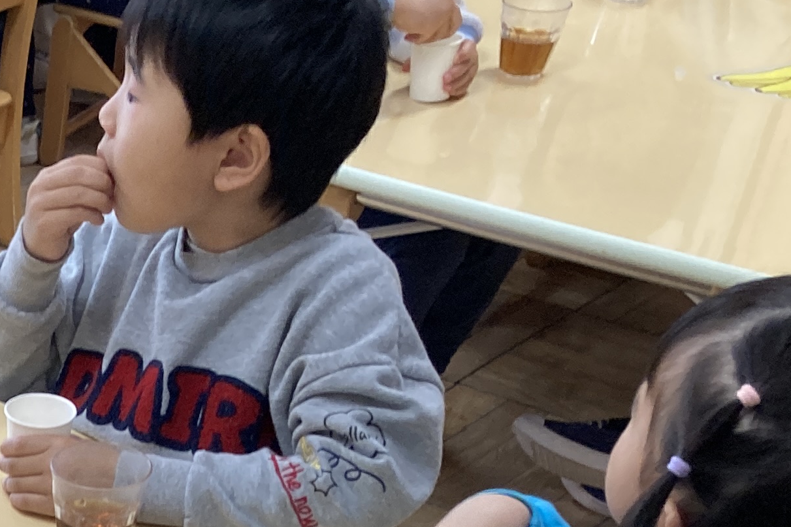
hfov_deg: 18.5
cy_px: 865
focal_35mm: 97
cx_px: -406
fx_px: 2131
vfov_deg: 13.1
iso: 100
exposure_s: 1/50
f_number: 1.8
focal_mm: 3.99
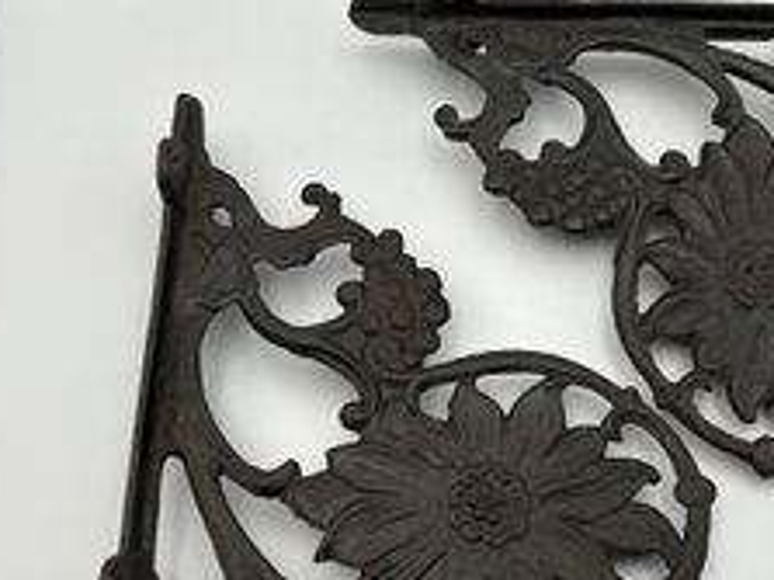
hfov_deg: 45.7
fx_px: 894
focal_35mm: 40
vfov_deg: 35.5
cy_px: 391
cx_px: 547
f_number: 1.5
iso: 50
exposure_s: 1/846
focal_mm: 5.7
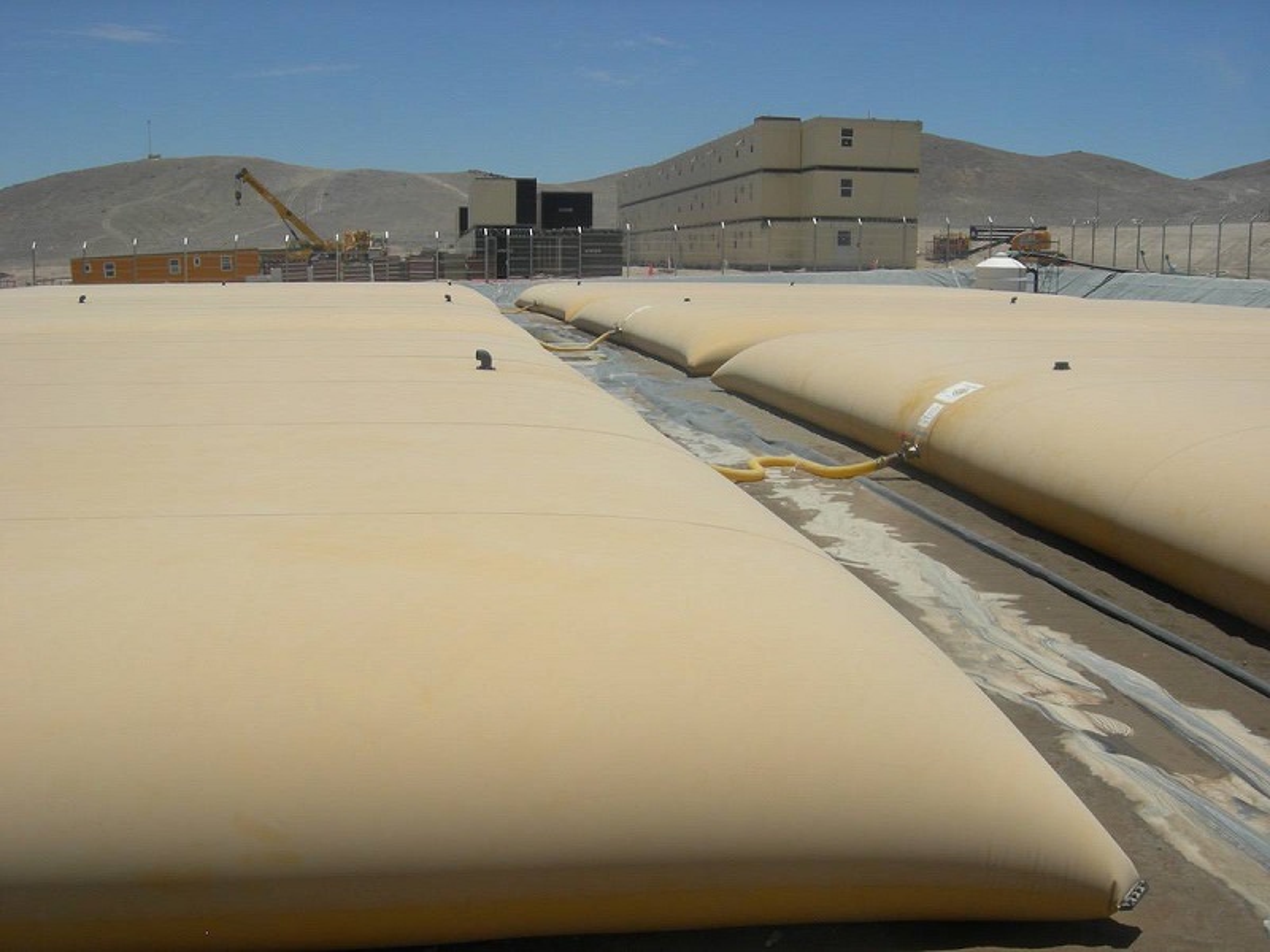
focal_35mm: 36
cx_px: 635
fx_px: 1321
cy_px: 476
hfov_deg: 51.4
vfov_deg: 39.7
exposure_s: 1/430
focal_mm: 7.5
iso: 64
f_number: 7.6
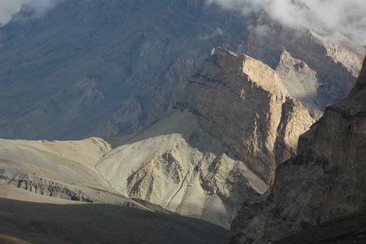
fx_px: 2364
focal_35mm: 232
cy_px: 122
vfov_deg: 5.9
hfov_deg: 8.9
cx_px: 183
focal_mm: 155
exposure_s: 1/640
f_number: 6.3
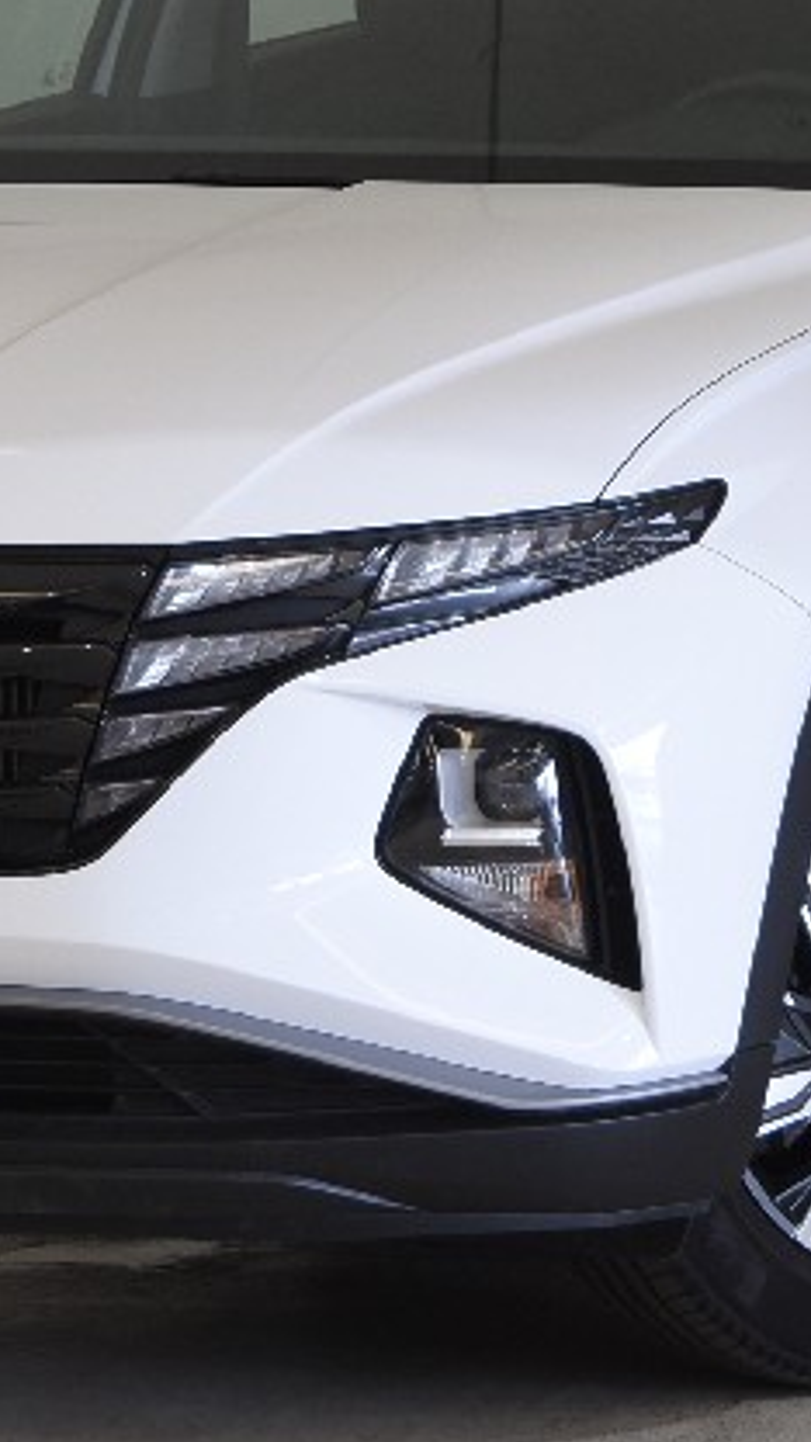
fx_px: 9175
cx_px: 489
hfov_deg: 5.1
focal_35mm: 240
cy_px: 284
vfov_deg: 9.0
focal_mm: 62
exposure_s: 1/40
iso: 400
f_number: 5.6
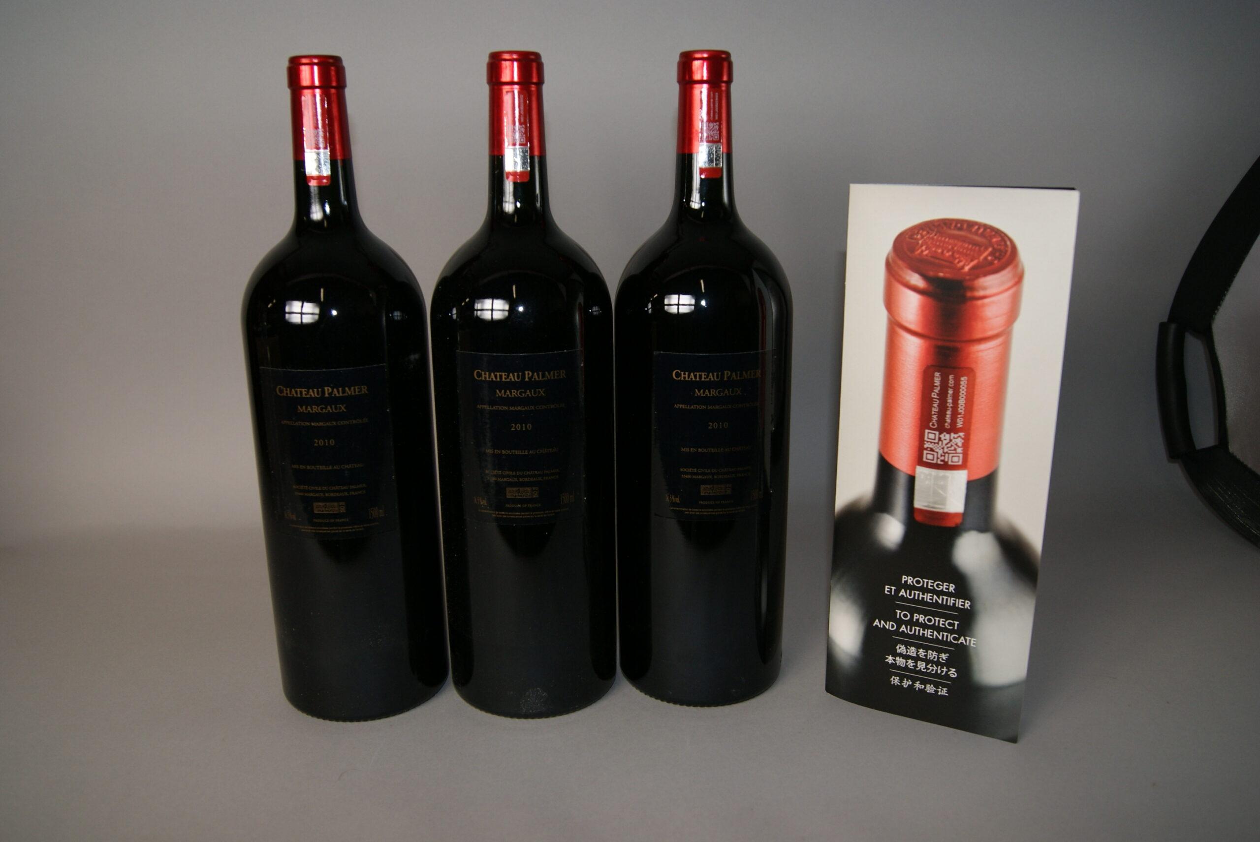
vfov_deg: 48.0
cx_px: 630
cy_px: 421
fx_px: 946
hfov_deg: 67.3
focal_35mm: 27
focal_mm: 18
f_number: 4
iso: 250
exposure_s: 1/160
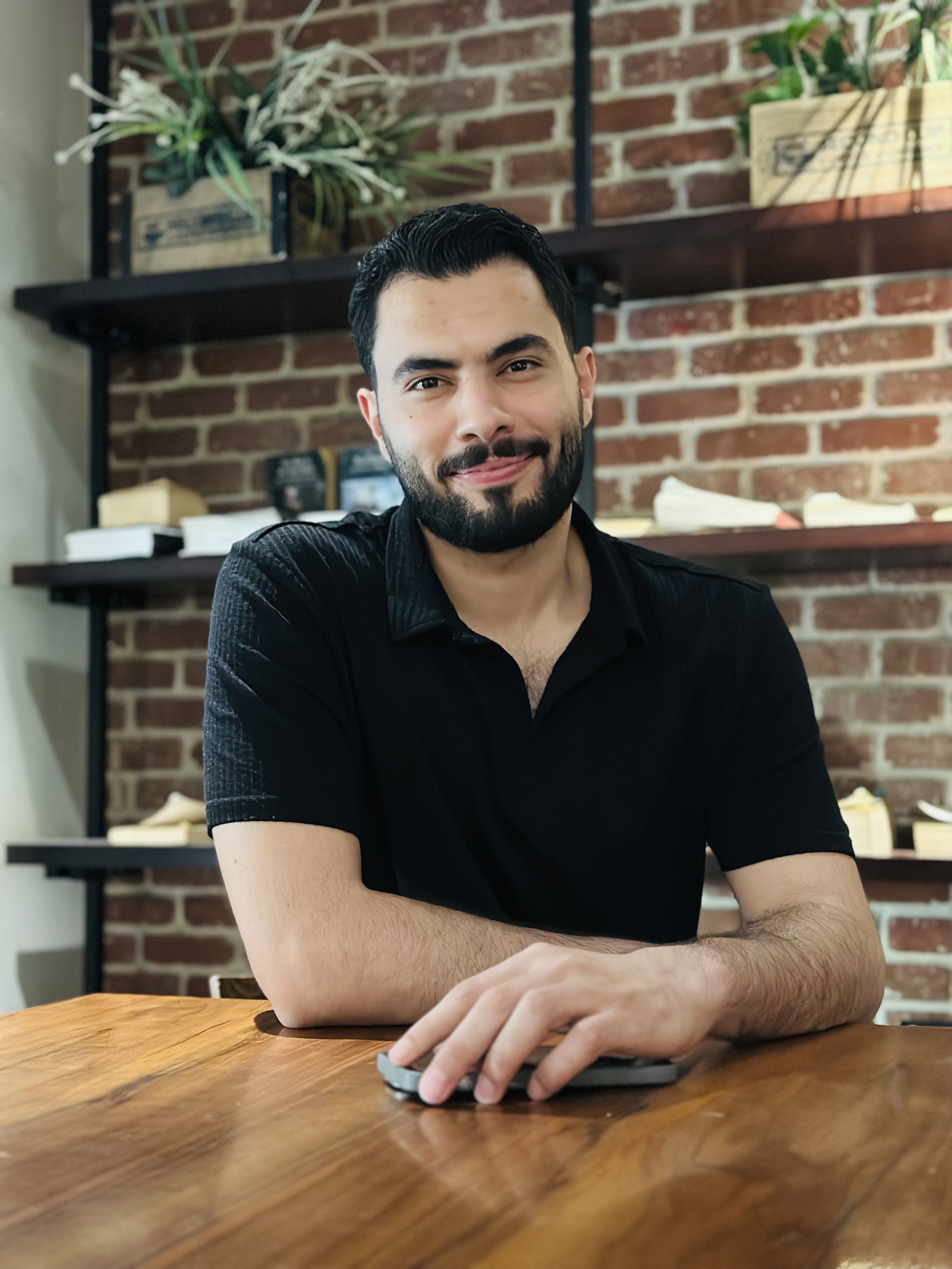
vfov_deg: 39.7
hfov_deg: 30.3
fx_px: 1760
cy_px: 634
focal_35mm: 48
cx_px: 476
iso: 800
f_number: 1.78
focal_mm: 6.86
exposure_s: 1/25
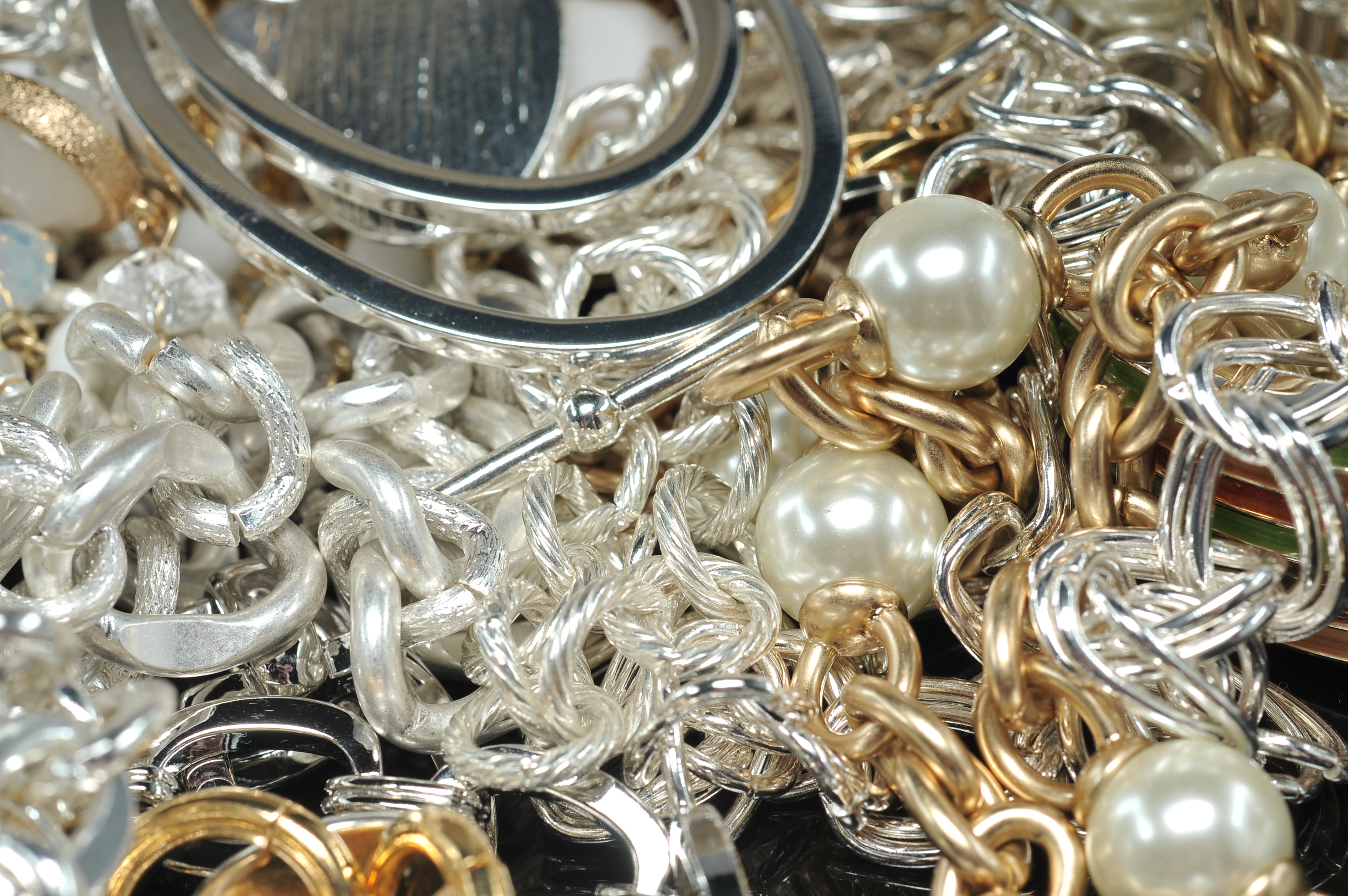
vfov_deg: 15.2
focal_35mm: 90
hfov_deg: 22.6
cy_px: 448
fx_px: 3366
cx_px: 674
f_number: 10
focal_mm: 60
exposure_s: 1/250
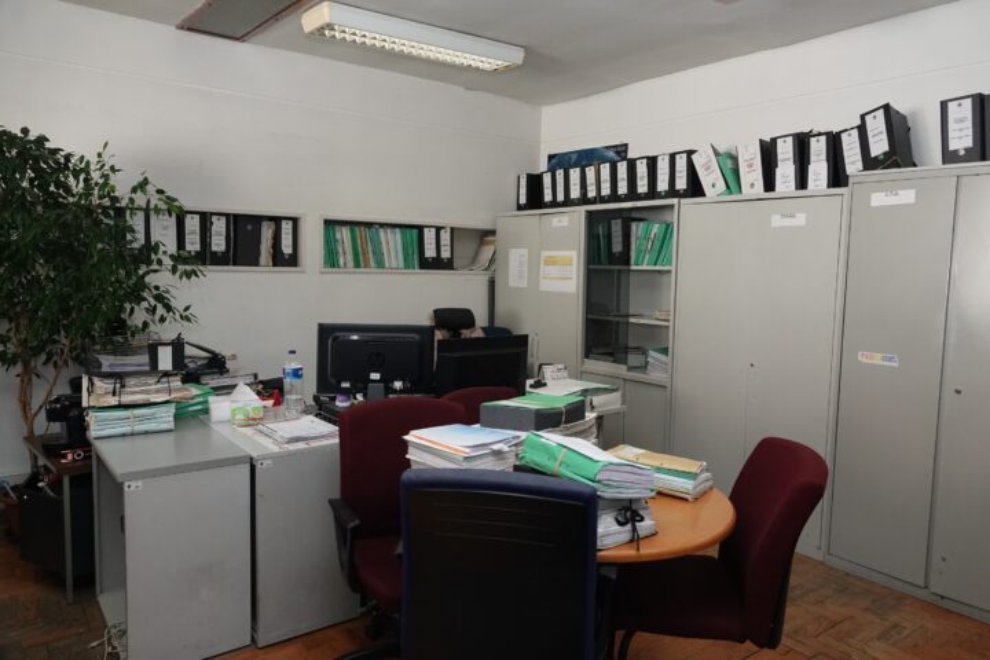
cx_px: 495
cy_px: 330
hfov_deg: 73.7
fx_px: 660
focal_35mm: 24
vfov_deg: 53.1
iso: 1250
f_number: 2.8
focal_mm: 8.8
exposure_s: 1/250
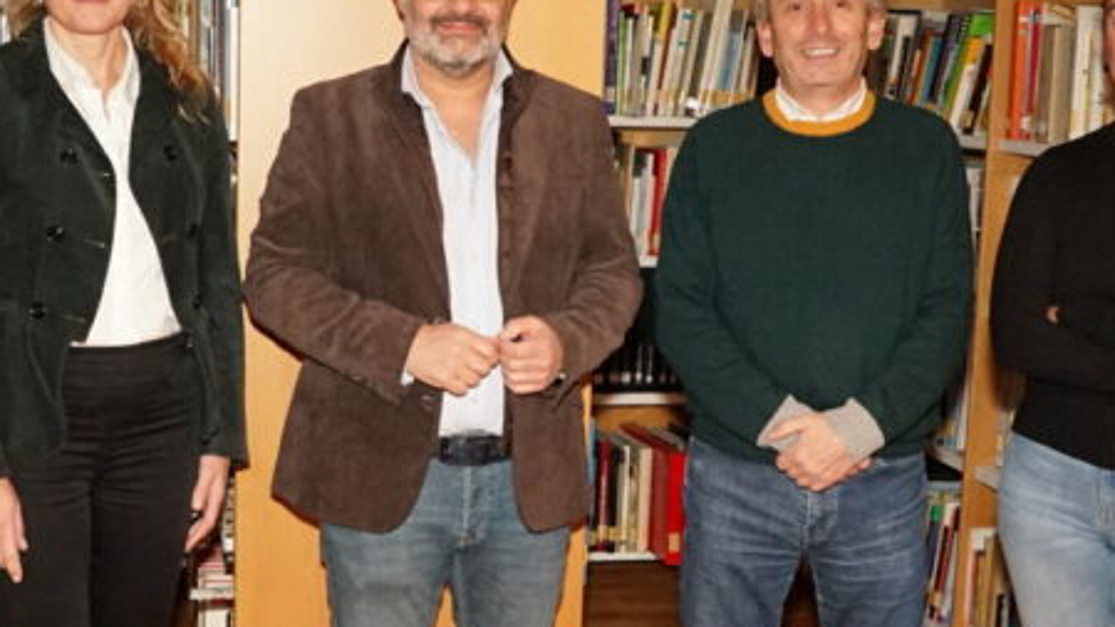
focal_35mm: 59
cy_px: 347
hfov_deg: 35.1
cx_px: 382
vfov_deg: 20.4
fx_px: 1744
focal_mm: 22
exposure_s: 1/125
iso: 5000
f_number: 5.6
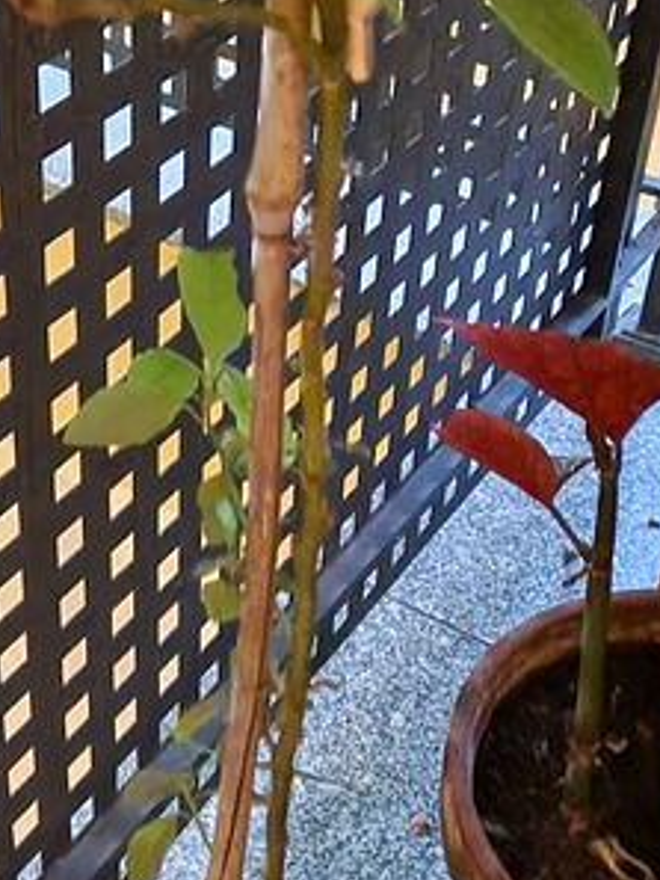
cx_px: 201
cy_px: 370
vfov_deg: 31.1
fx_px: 1575
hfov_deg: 23.5
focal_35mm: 62
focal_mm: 5.4
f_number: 1.8
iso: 1600
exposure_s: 1/25
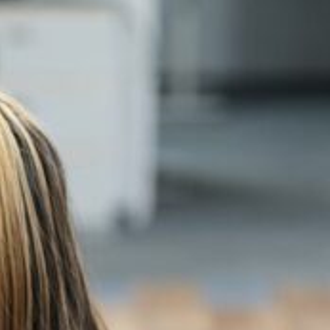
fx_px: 2330
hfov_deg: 7.9
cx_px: -200
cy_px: 466
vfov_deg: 8.0
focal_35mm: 216
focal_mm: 50
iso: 1000
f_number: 2
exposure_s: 1/125
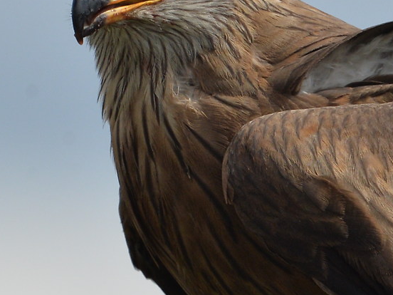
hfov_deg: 0.8
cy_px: 255
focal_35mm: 2507
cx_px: 335
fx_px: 28462
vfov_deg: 0.6
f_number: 9
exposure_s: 1/1250
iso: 1000
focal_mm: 600
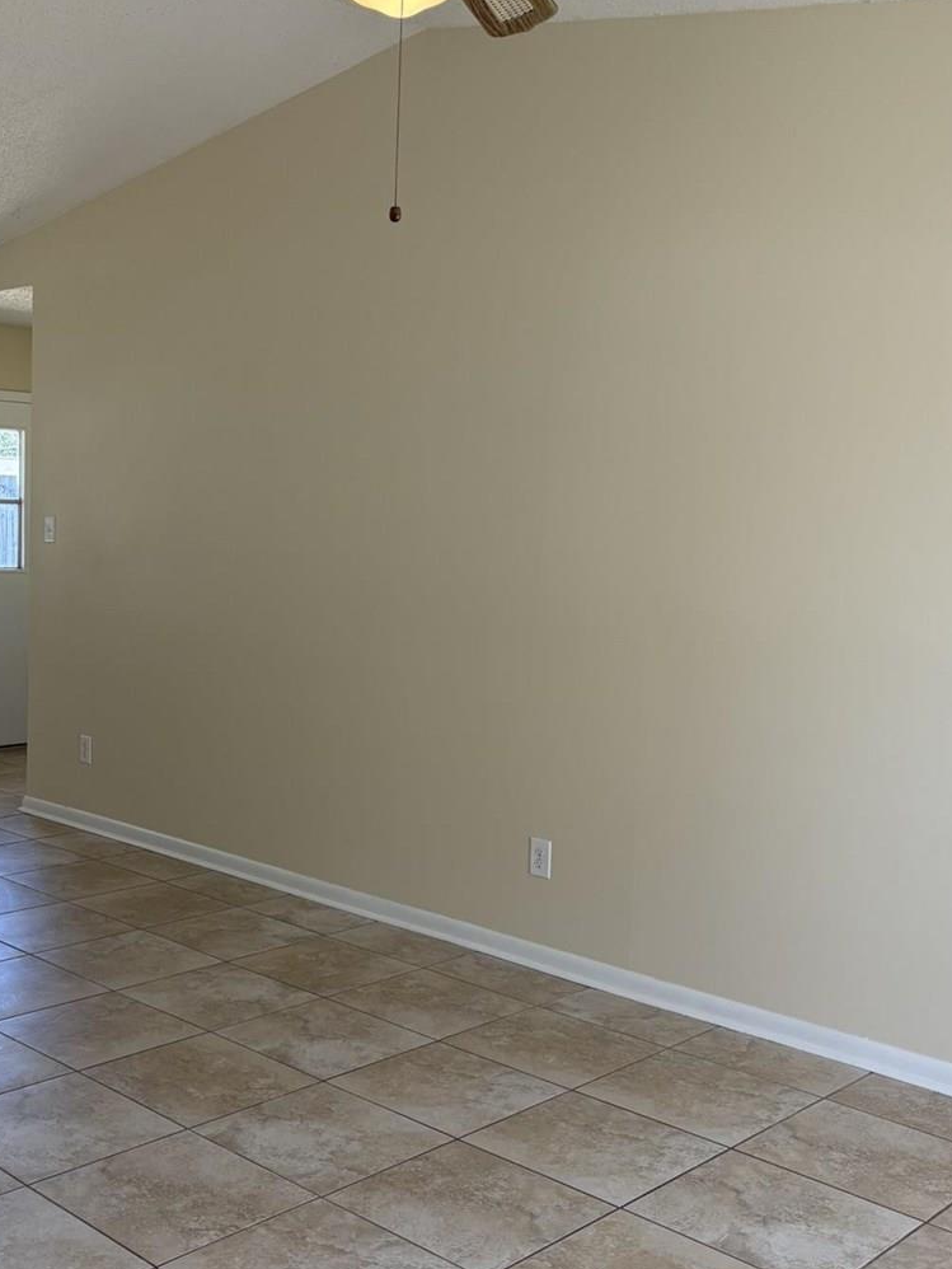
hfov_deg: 35.5
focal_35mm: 40
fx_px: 1466
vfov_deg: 46.8
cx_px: 289
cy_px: 626
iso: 125
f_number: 1.6
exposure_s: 1/239
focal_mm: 5.96
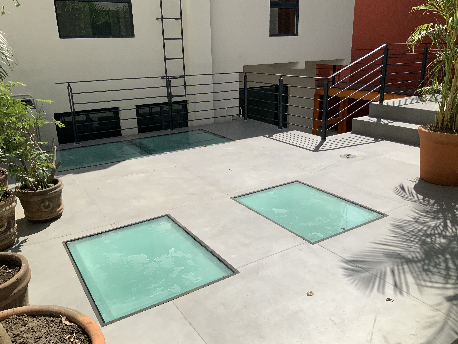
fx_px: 384
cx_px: 229
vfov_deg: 48.2
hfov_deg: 61.7
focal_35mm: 29
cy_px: 172
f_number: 1.8
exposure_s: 1/2959
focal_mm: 3
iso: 20
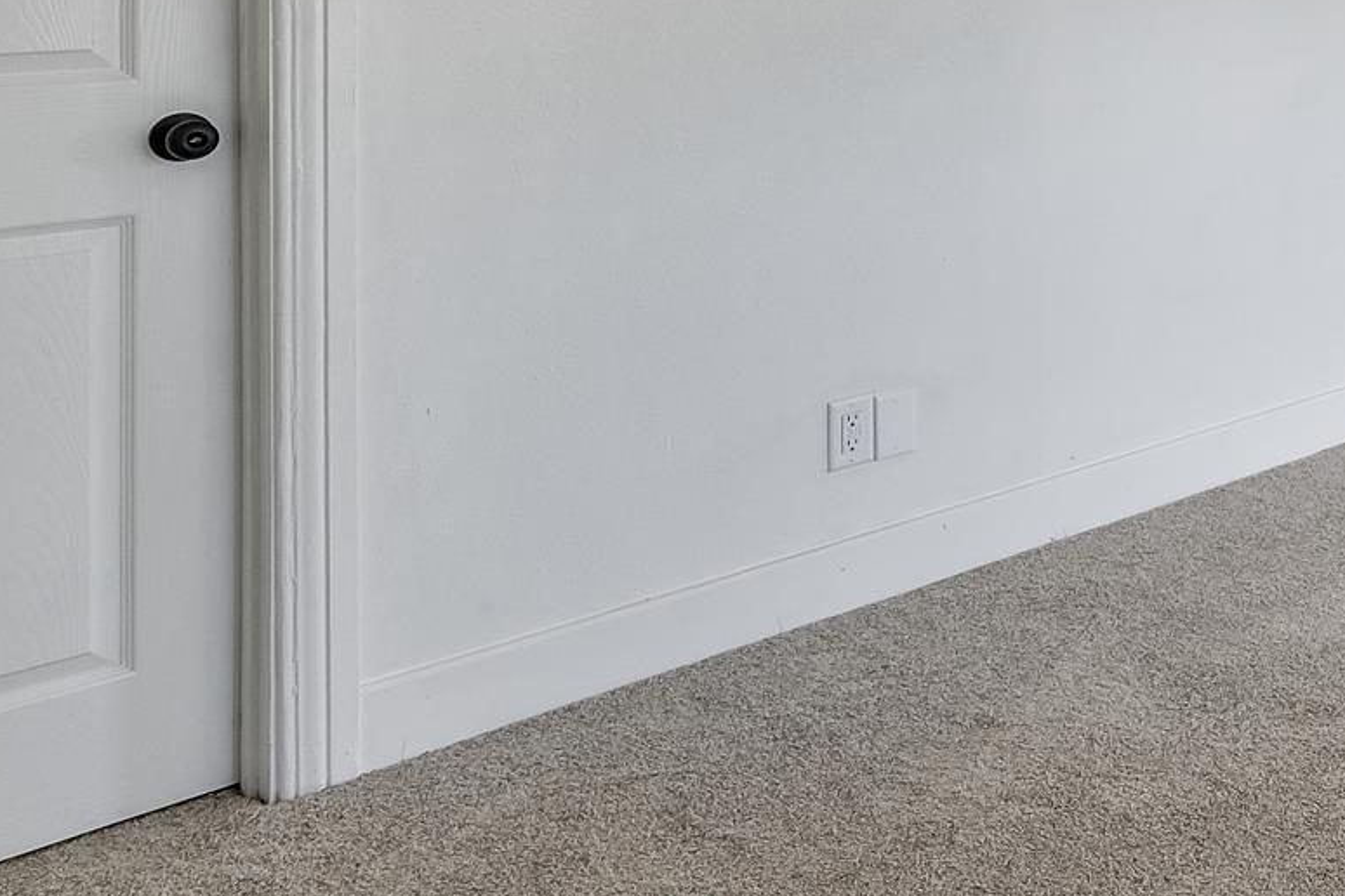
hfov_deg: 33.4
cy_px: -104
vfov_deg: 28.7
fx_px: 1569
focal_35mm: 42
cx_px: 1764
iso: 800
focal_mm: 13
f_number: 8
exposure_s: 1/40
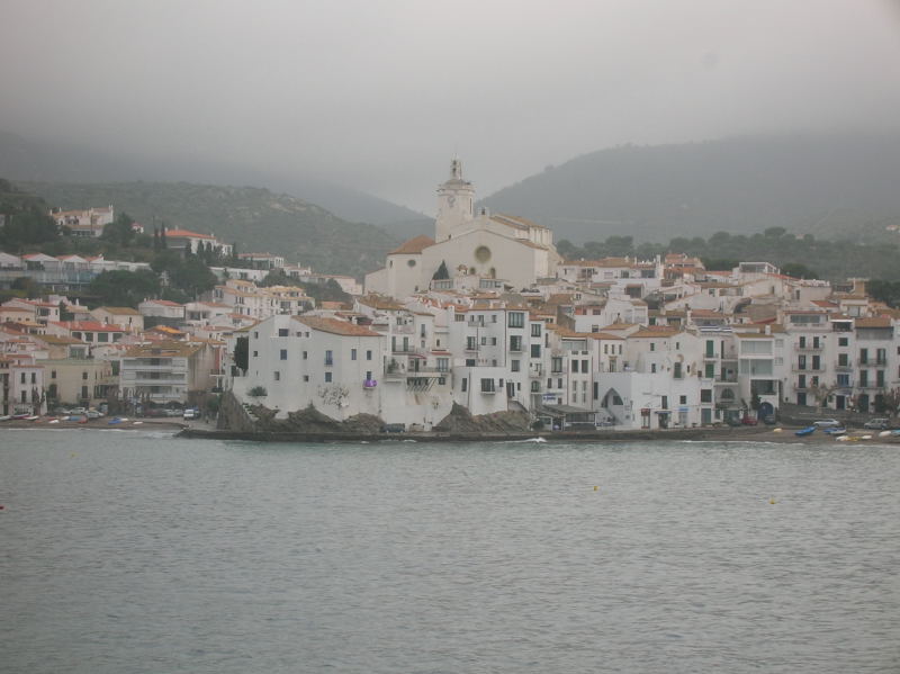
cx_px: 450
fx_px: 2650
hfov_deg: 19.3
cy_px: 337
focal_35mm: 102
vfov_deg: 14.5
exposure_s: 1/44.6
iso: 50
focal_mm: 17.1
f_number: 8.2
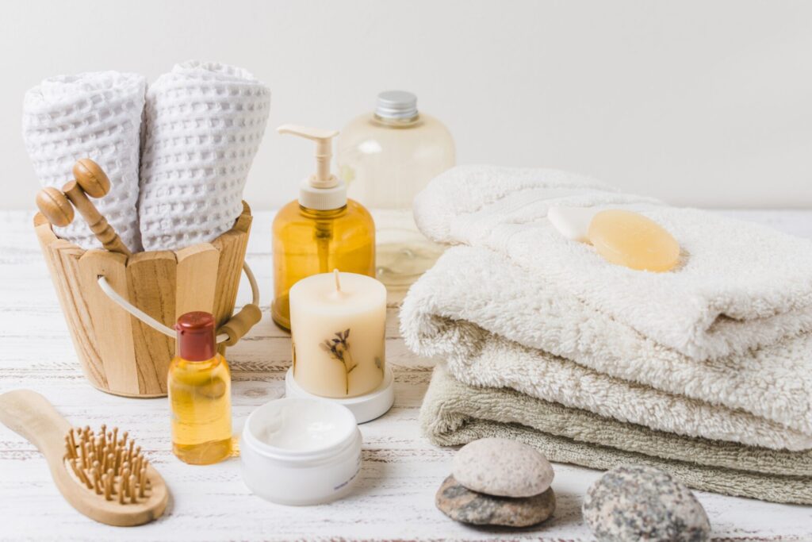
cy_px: 271
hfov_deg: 37.8
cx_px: 406
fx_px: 1184
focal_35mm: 52
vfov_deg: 25.8
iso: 100
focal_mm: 35
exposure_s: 1/200
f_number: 3.5
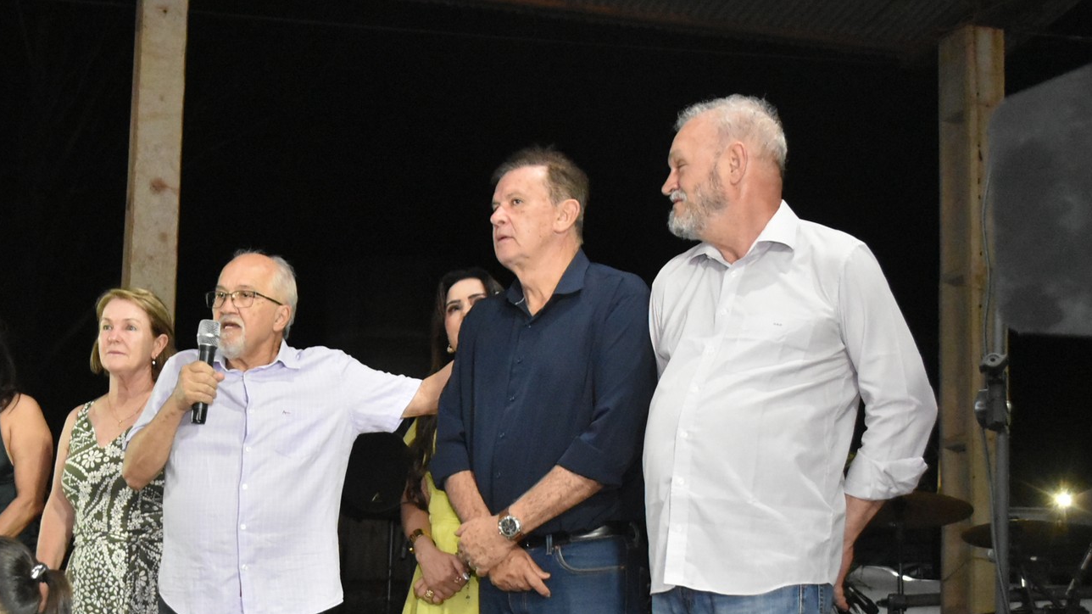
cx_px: 336
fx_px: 1650
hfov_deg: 36.1
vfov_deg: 21.0
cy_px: 399
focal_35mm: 57
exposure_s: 1/80
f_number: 5
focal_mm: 26
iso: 6400
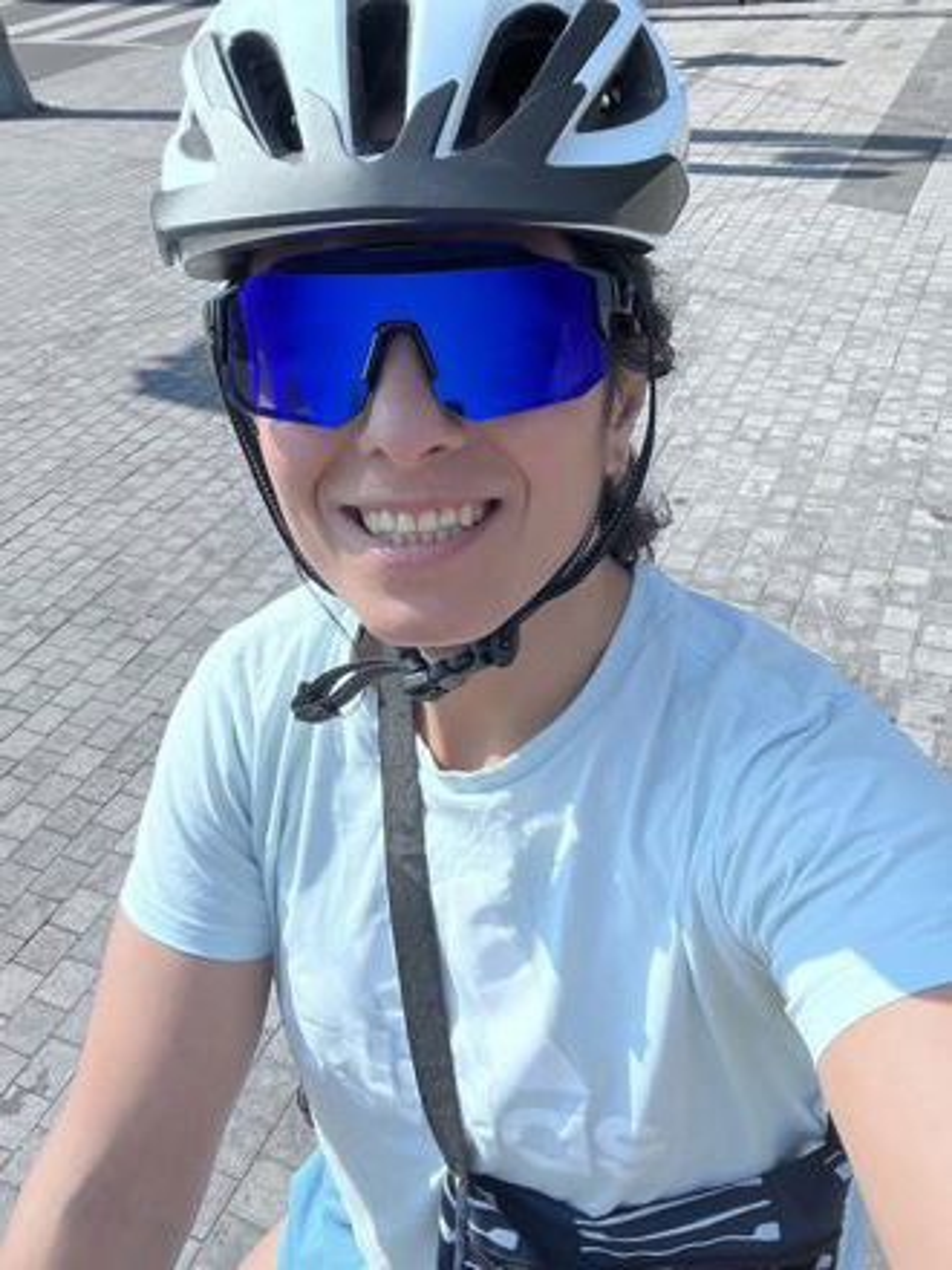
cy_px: 635
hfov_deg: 46.8
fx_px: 1100
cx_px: 476
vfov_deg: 60.0
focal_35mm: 30
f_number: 2.2
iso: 32
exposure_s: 1/358
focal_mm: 2.71
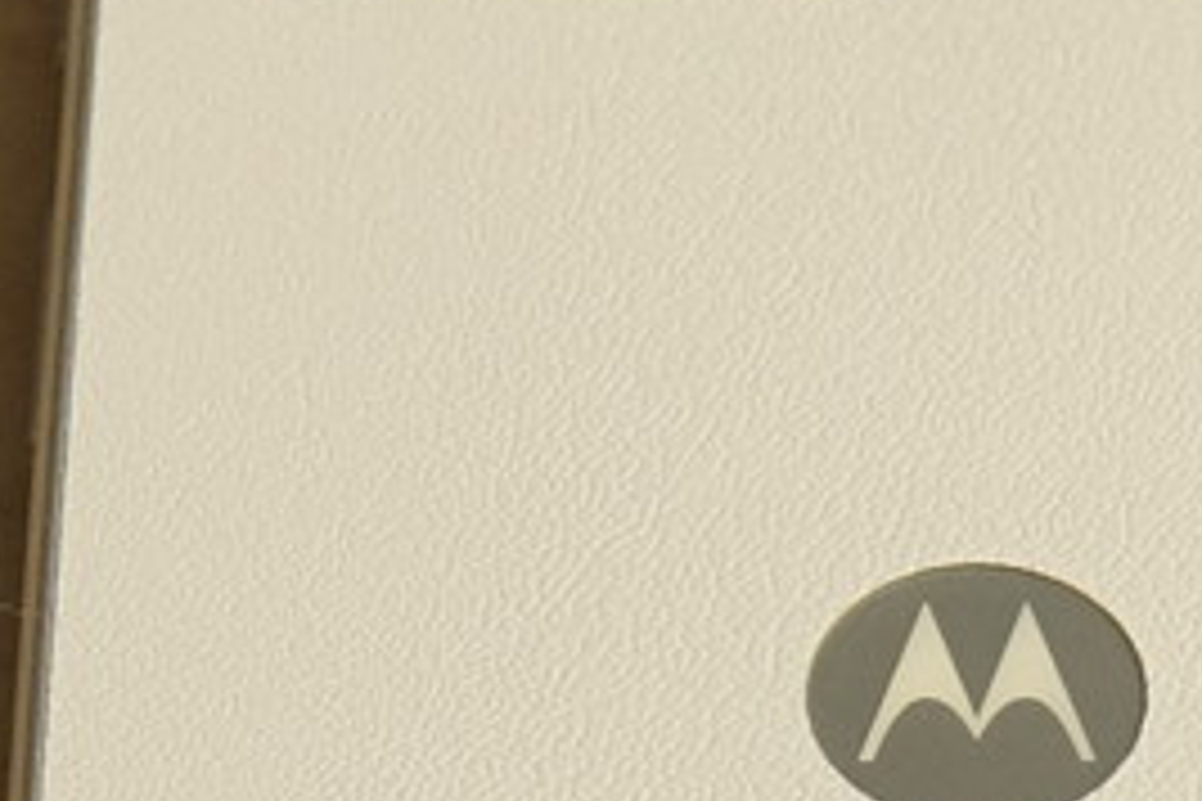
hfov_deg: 8.2
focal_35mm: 252
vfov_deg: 5.4
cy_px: 904
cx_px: 968
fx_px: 8413
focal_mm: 12.96
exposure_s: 1/40
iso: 320
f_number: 3.2
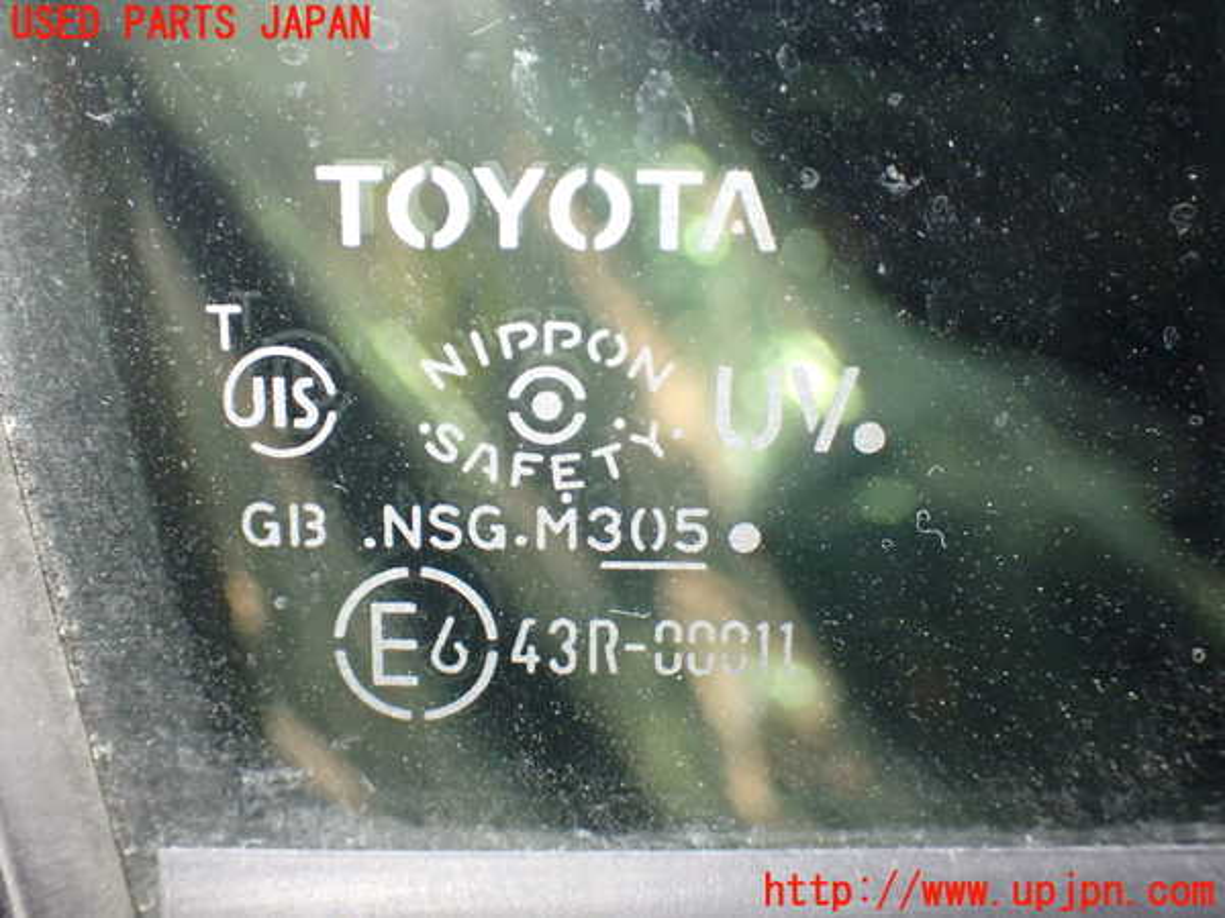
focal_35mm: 44
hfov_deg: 42.9
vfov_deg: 32.9
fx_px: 1557
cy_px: 459
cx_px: 612
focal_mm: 7.84
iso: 1000
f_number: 2.9
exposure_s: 1/40
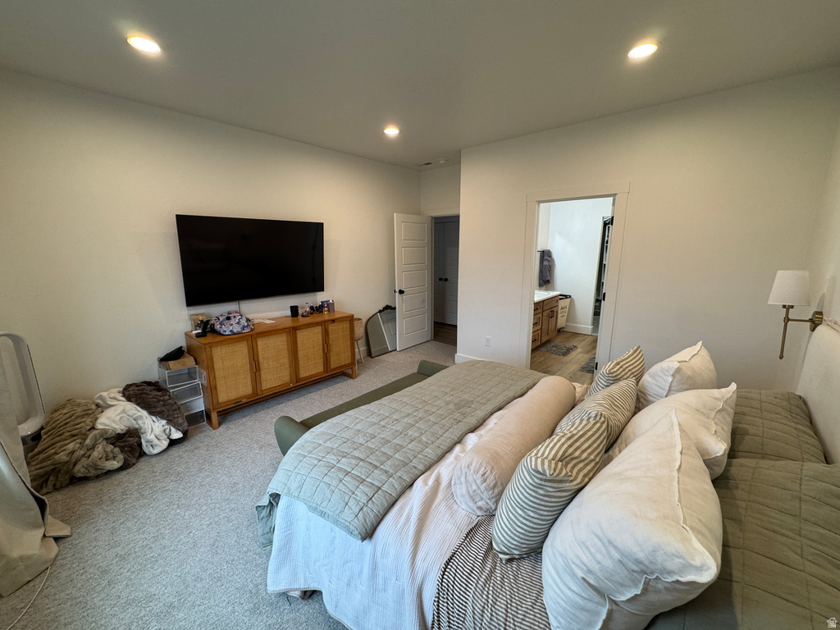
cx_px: 420
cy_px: 315
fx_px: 340
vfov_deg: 85.7
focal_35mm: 14
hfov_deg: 102.1
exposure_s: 1/60
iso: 160
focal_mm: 2.22
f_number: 2.2
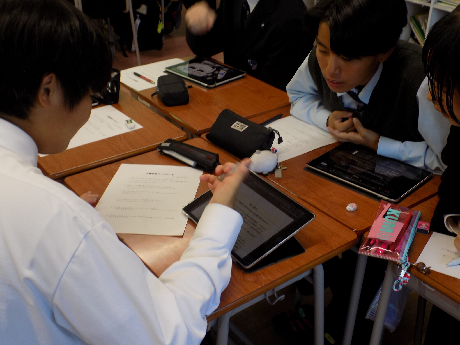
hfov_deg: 45.8
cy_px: 172
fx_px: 545
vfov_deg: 35.1
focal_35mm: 41
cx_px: 230
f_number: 3.6
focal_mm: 7.3
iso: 80
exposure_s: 1/30
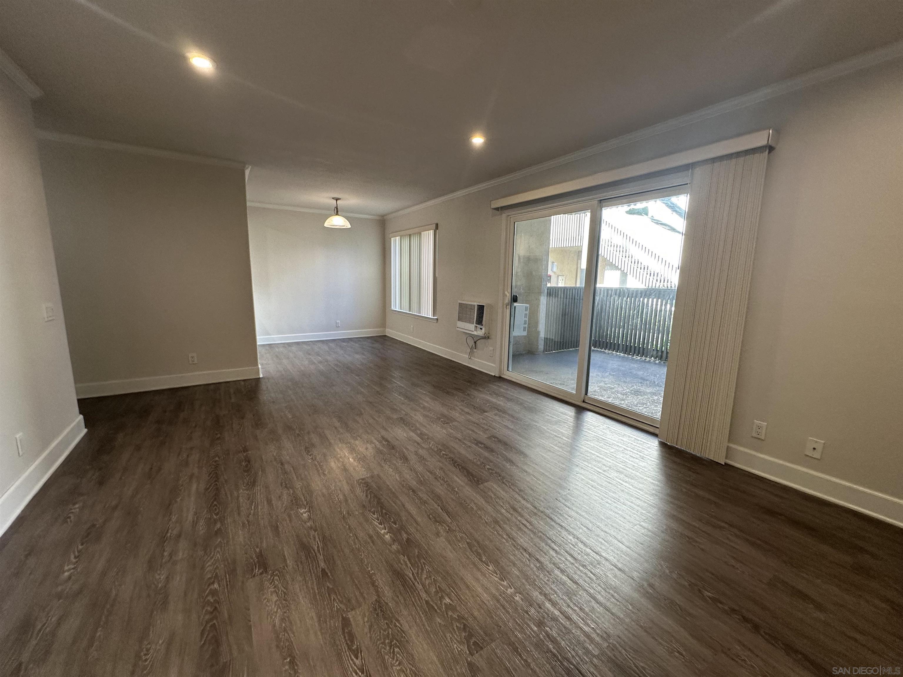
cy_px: 338
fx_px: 365
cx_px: 452
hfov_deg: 102.1
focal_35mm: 14
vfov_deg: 85.7
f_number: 2.2
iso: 160
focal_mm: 2.22
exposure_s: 1/120
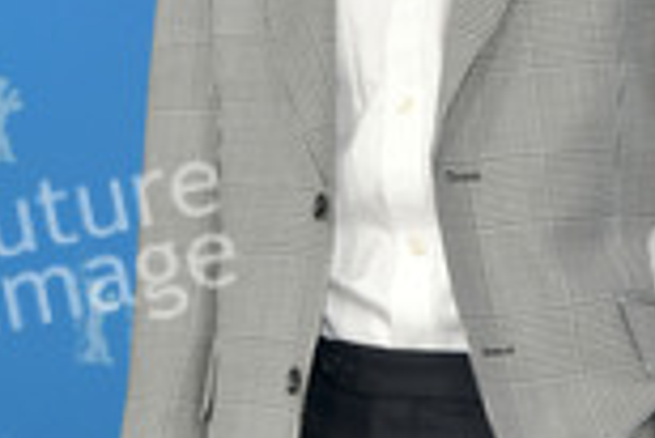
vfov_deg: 9.4
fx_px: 2641
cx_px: 481
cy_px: 51
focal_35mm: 145
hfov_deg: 14.1
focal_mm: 56
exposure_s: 1/160
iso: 1250
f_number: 6.3
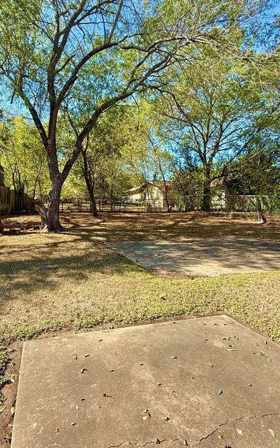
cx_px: 106
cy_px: 225
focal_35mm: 20
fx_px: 244
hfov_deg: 58.9
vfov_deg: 85.1
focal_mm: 2.22
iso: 50
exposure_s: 1/569
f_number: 2.2
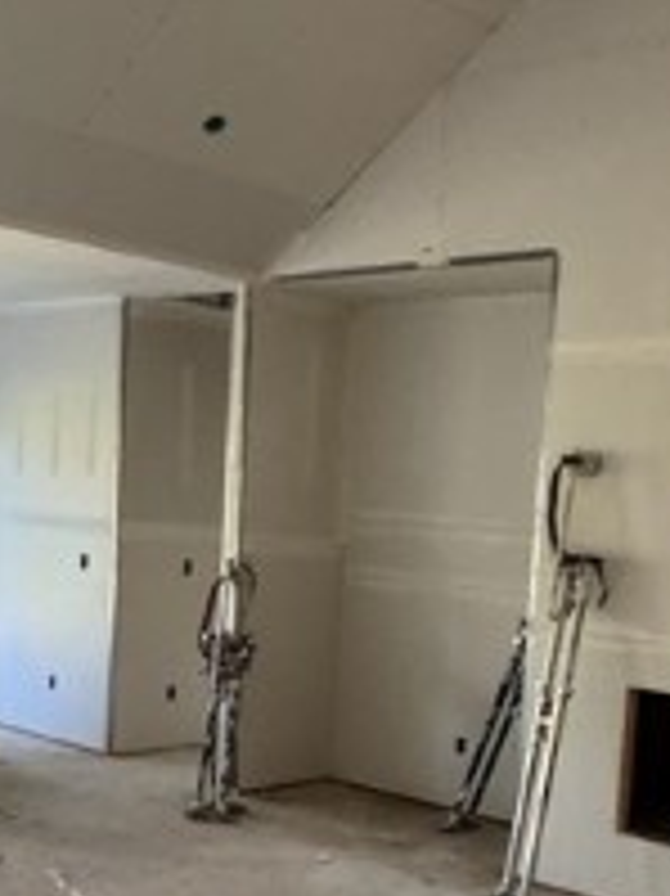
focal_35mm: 54
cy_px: 693
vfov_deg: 34.7
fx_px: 1395
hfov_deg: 26.8
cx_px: 450
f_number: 2.2
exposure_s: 1/60
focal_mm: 2.22
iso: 400
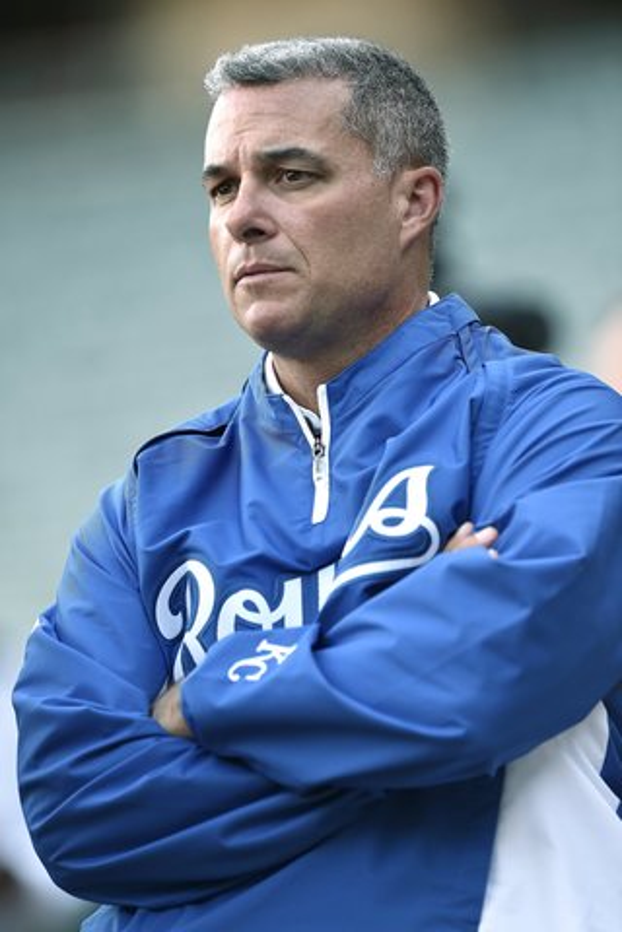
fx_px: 10366
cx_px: 311
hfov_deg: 3.4
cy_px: 466
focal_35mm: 400
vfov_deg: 5.2
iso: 1000
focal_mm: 400
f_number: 4.5
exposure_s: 1/500
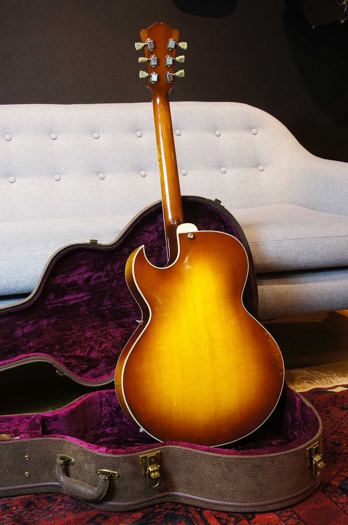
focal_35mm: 45
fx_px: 654
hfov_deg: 29.8
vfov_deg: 43.6
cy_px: 262
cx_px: 174
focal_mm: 30
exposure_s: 1/1.25
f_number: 9
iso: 100
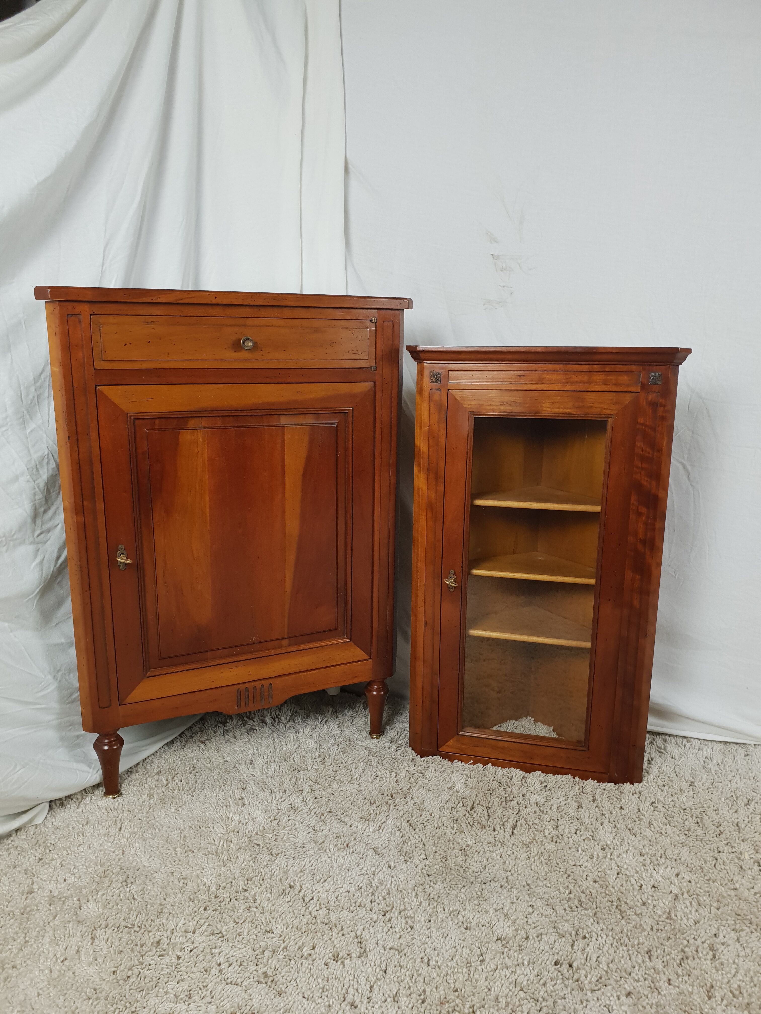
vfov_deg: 67.3
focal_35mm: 26
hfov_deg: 53.1
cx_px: 380
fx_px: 762
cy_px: 507
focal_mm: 4.3
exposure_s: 1/50
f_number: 2.4
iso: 160
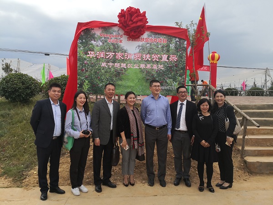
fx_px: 213
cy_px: 102
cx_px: 136
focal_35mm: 27
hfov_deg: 65.3
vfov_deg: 51.4
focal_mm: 3.95
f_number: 1.6
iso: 50
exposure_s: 1/1361
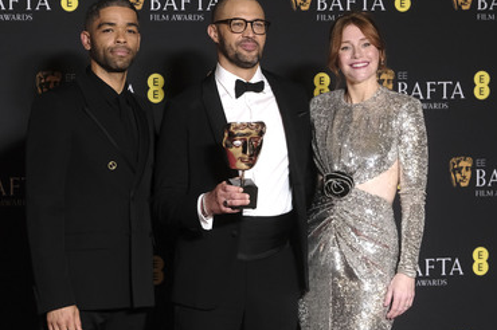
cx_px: 217
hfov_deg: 18.3
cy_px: 170
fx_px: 1545
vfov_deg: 12.2
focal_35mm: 112
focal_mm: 61
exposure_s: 1/200
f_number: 2.8
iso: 1600
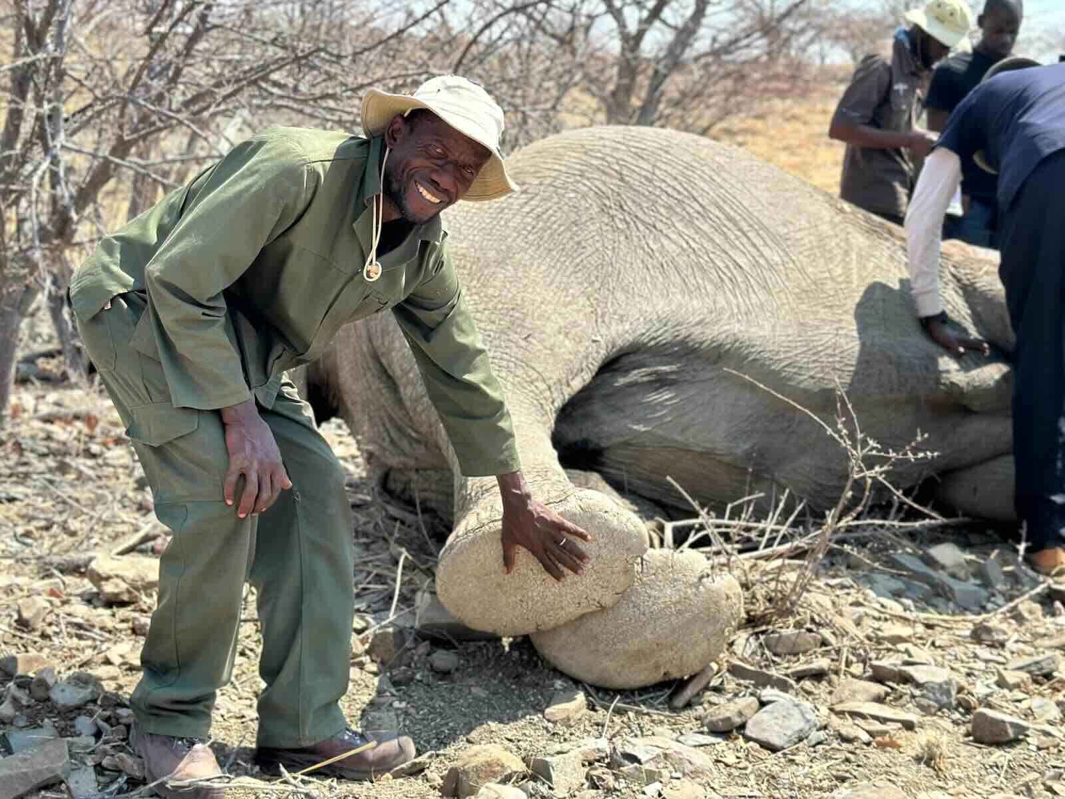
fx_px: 1477
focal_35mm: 48
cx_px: 532
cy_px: 400
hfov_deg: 39.7
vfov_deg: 30.3
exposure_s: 1/2667
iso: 100
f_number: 1.78
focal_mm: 6.86
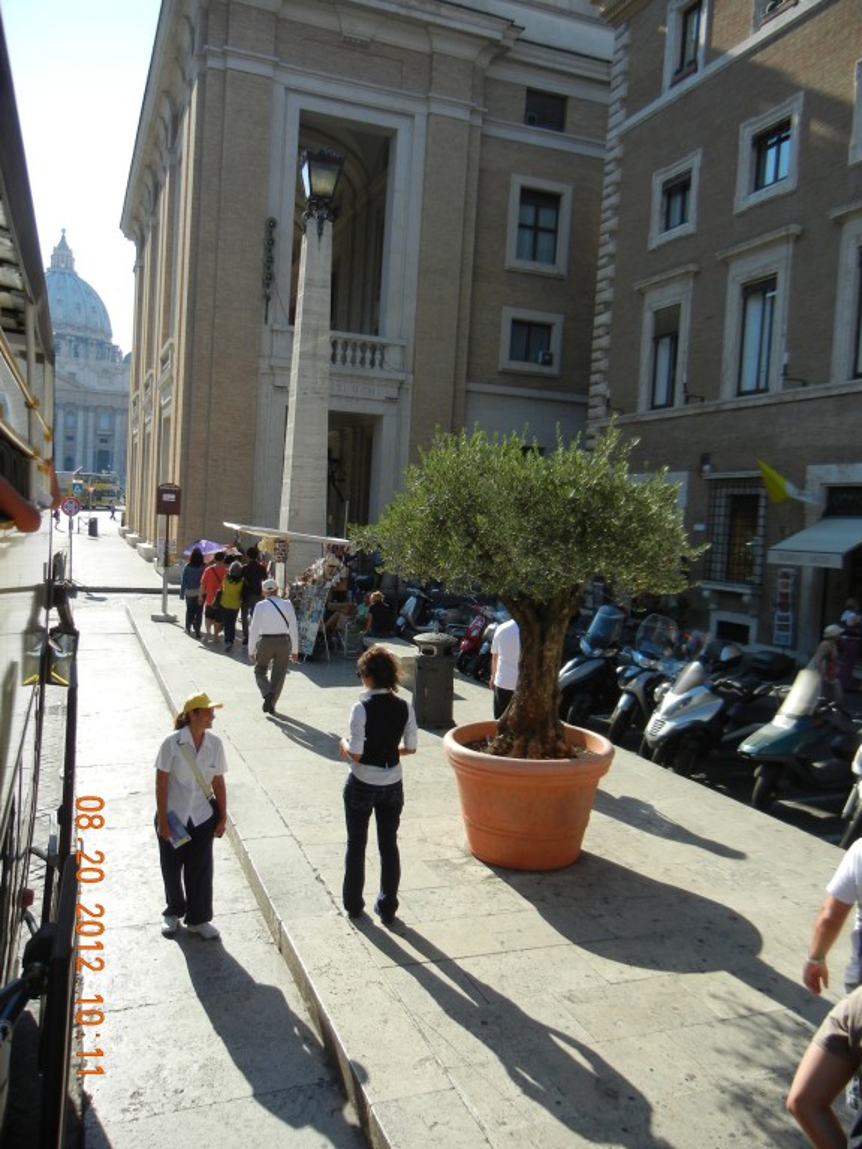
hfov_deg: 46.8
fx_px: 996
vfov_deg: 60.0
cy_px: 574
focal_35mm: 30
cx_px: 431
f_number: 3.5
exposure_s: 1/925
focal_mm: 5.4
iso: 160
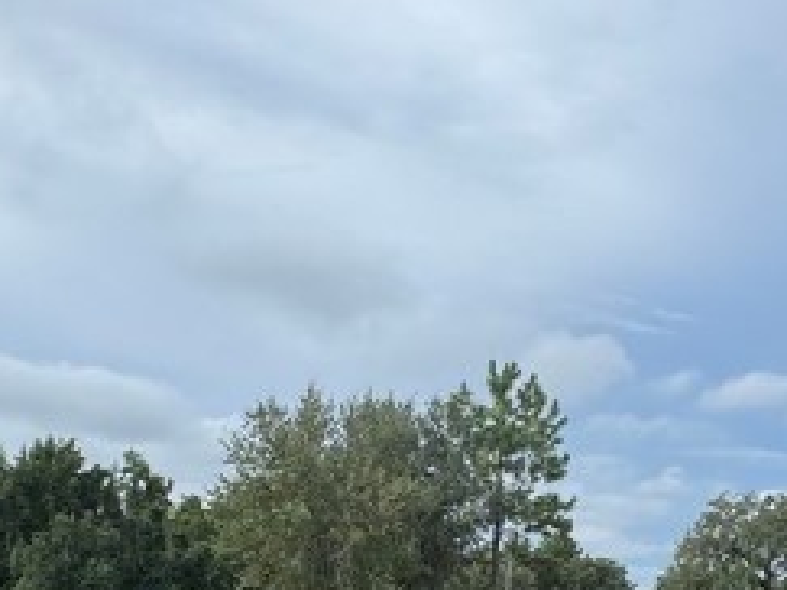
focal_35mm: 59
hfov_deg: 32.4
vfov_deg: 23.5
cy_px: 619
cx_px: 538
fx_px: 1341
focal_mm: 2.22
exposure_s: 1/2415
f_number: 2.2
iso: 50
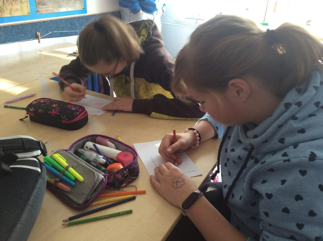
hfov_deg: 56.9
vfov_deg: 44.0
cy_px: 120
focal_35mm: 32
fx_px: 298
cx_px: 162
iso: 50
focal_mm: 3.3
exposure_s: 1/25
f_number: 2.4
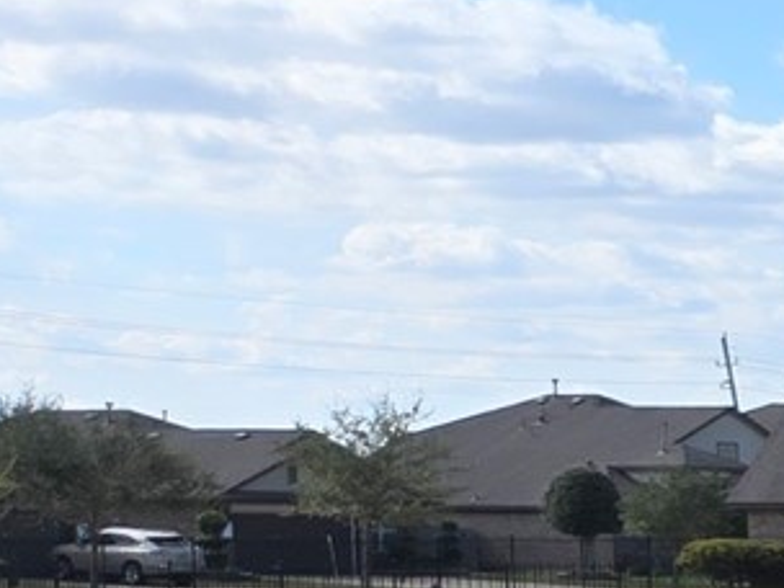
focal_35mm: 155
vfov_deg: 9.3
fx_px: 3511
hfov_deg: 9.4
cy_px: 885
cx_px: 2512
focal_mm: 5.4
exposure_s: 1/1894
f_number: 1.8
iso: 25
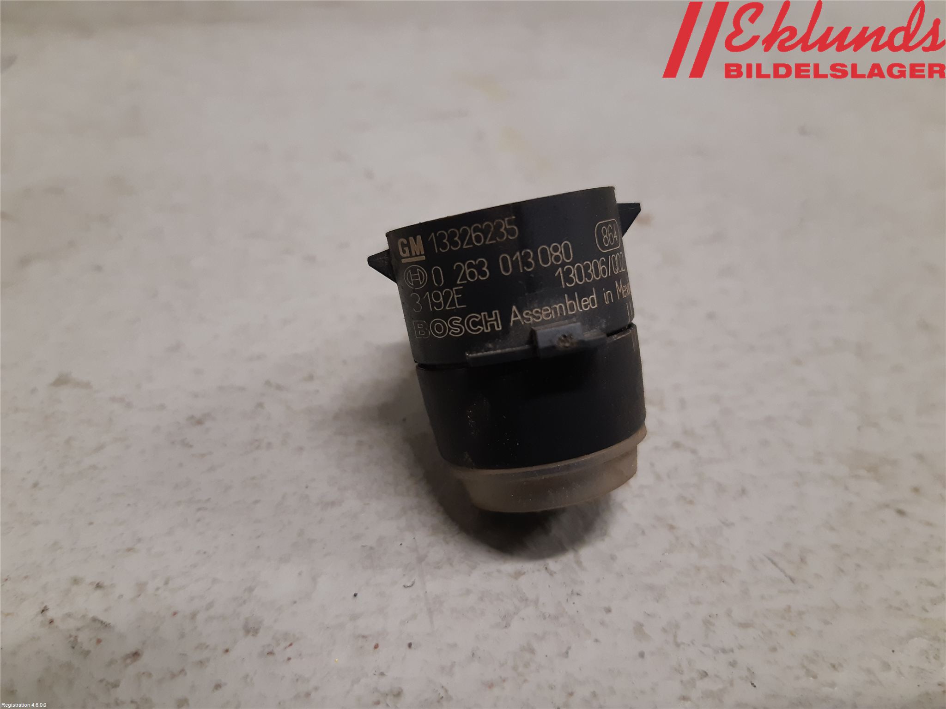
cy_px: 354
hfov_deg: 67.3
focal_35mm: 26
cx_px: 473
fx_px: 711
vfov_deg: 53.1
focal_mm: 3.93
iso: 160
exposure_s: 1/50
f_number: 1.7
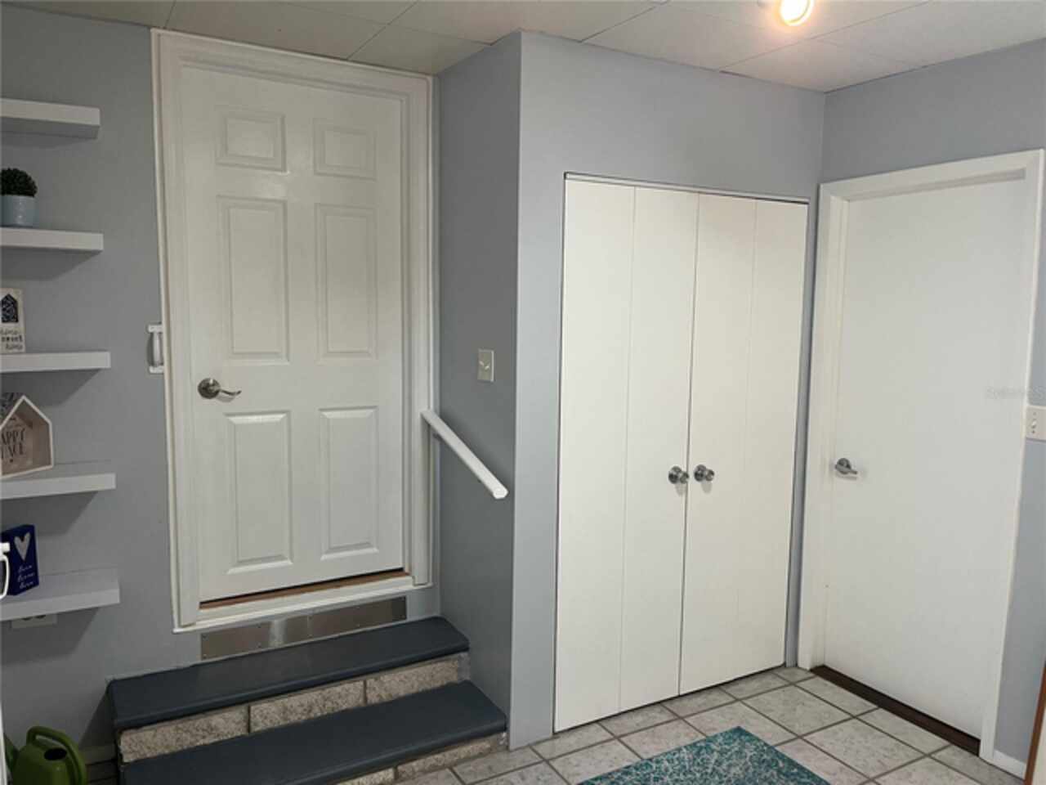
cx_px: 523
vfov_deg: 53.1
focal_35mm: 26
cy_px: 392
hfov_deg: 67.3
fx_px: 786
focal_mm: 5.1
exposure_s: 1/60
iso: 160
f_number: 1.6
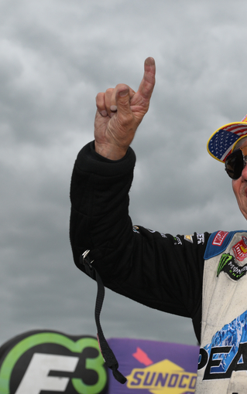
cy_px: 197
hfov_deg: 20.9
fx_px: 635
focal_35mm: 59
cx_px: 271
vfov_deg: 34.5
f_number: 4.5
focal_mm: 38
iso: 640
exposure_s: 1/1250
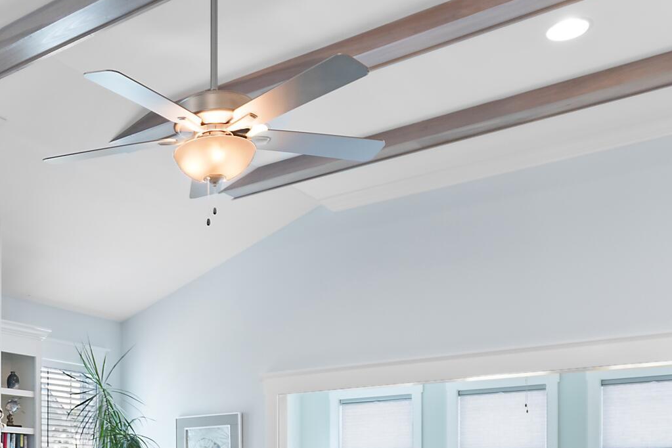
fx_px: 821
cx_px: 102
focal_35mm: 44
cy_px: 483
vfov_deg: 28.0
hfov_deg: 41.8
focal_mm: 10
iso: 100
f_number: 4.5
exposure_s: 1/6
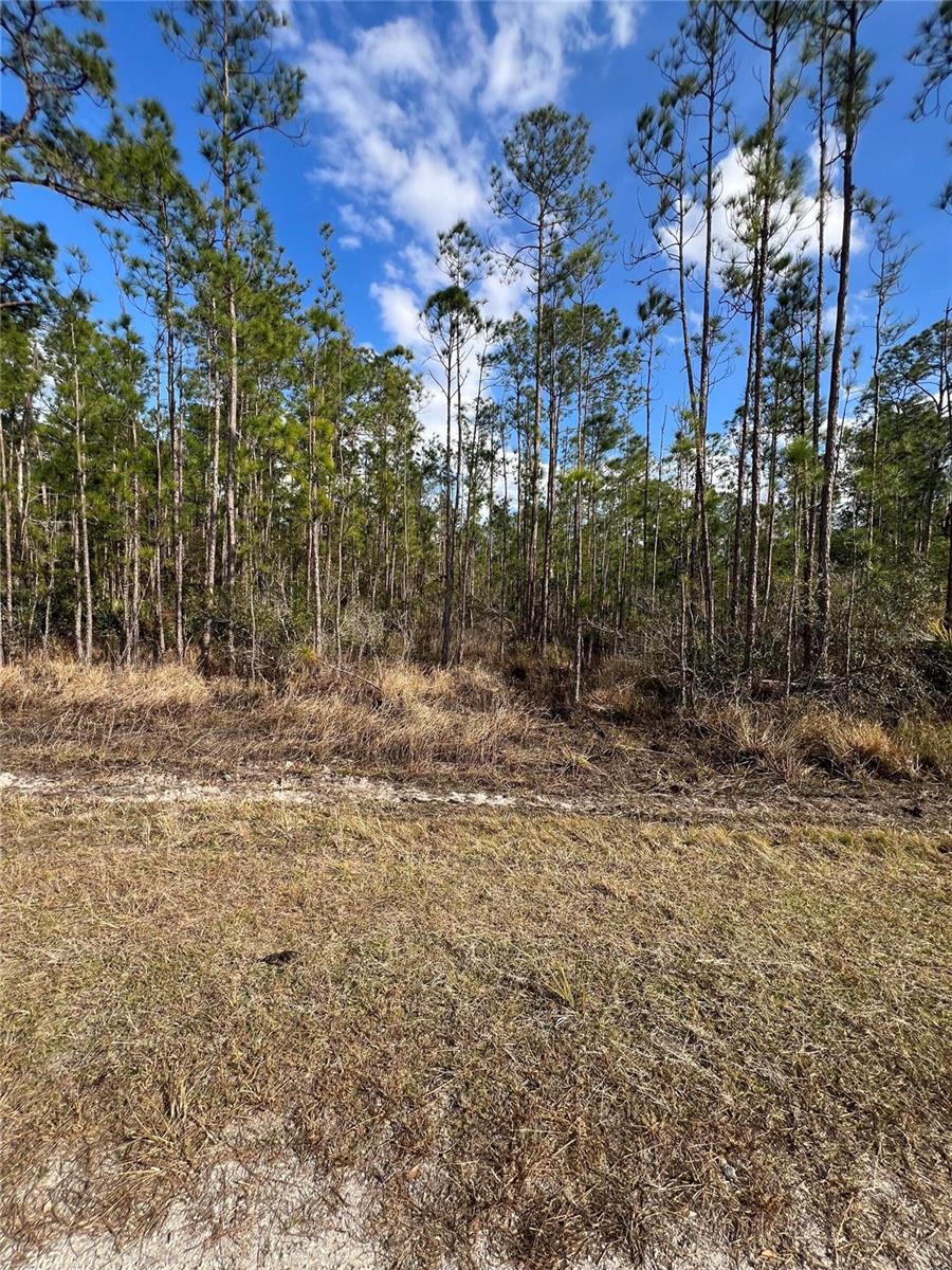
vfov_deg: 106.2
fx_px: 477
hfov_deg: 89.9
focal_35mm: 13
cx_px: 476
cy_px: 635
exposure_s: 1/834
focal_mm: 1.57
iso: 32
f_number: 1.8
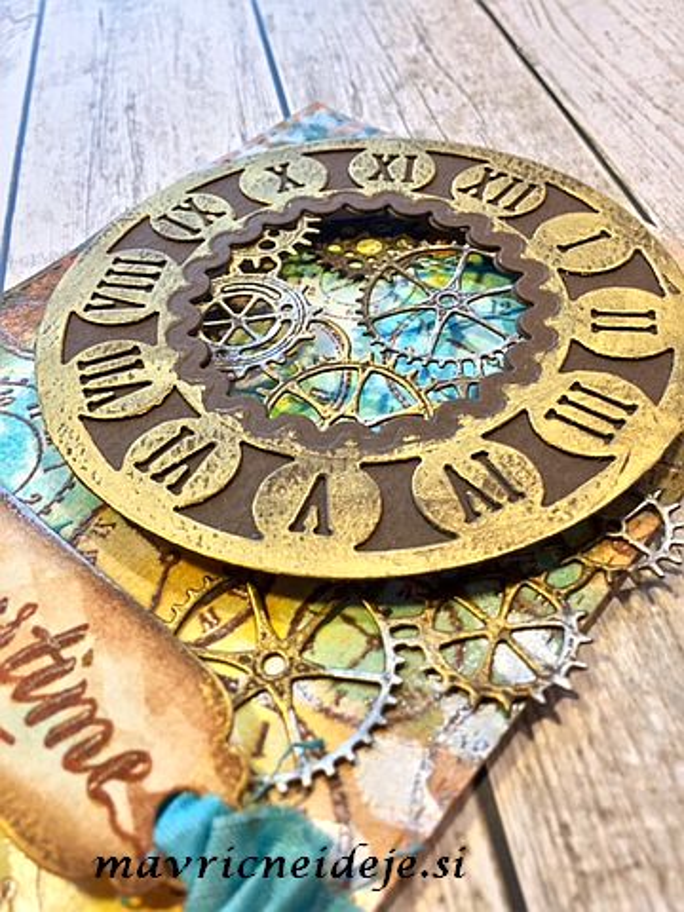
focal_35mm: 29
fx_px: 764
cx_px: 342
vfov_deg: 61.7
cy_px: 456
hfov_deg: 48.2
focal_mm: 4.15
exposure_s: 1/50
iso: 40
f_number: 2.2
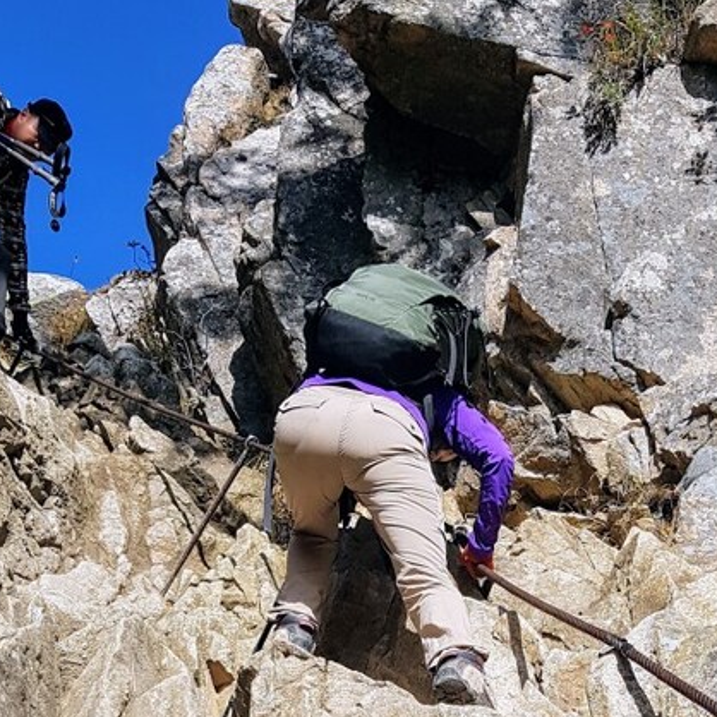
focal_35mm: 66
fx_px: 1547
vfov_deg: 23.9
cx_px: 443
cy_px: 851
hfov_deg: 26.0
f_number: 1.7
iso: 50
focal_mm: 4.2
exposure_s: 1/1964
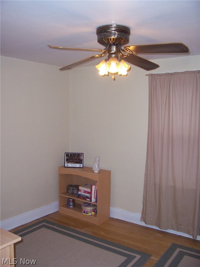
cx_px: 100
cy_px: 134
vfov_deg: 54.0
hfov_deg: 41.8
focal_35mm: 34
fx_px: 262
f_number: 2.7
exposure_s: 1/60
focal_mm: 5.6
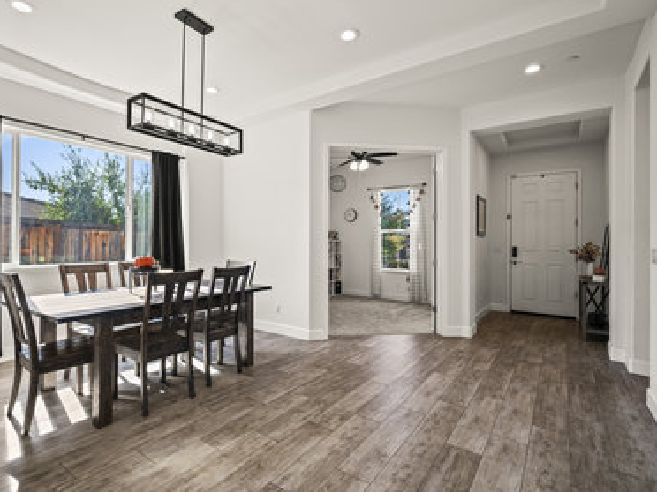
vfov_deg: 71.6
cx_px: 291
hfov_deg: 87.4
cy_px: 243
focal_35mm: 18
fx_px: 342
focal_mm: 16
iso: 200
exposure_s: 1/6
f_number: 8
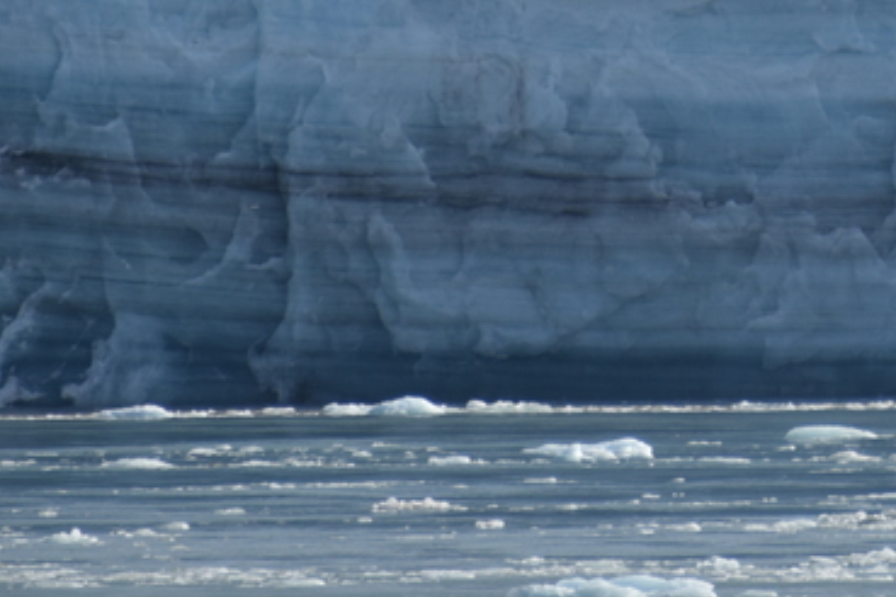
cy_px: -349
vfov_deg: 1.3
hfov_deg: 2.0
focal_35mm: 1040
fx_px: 25882
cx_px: 869
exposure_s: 1/640
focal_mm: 300
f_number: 5.6
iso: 110
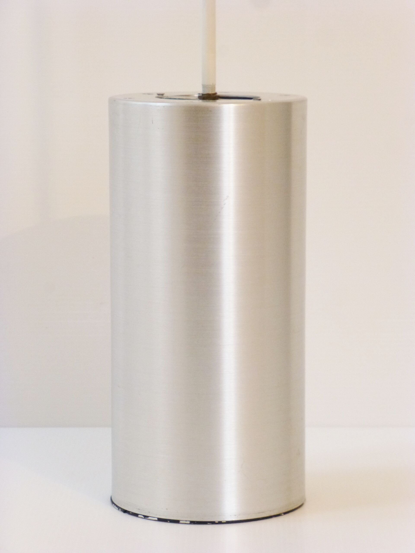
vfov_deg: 15.3
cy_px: 276
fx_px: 2062
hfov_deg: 11.5
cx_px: 208
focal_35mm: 129
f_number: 5.4
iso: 400
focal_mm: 23.1
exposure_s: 1/50
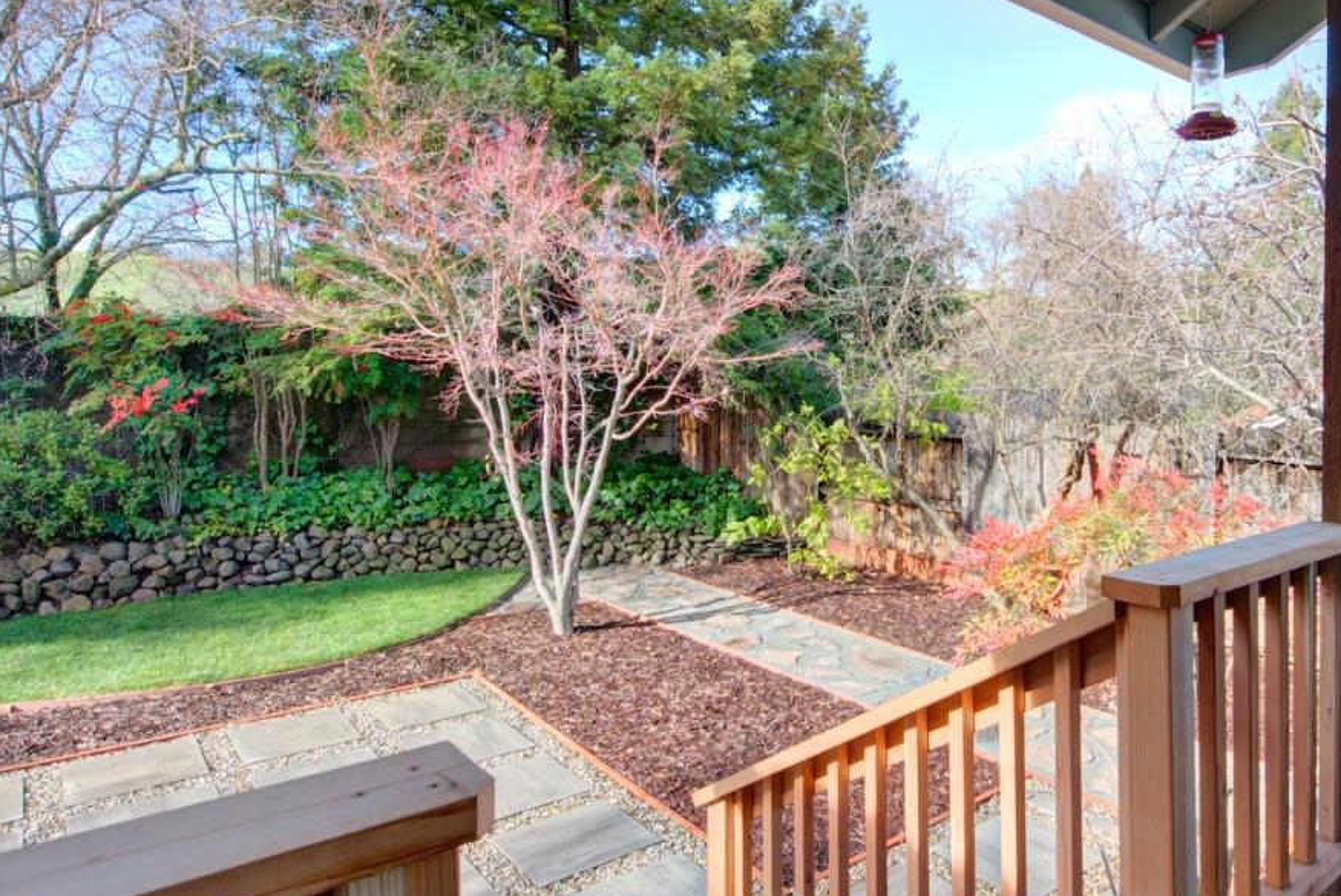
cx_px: 863
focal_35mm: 24
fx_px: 895
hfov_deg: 72.1
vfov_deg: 53.0
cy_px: 384
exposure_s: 1/20
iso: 100
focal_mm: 14
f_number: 14
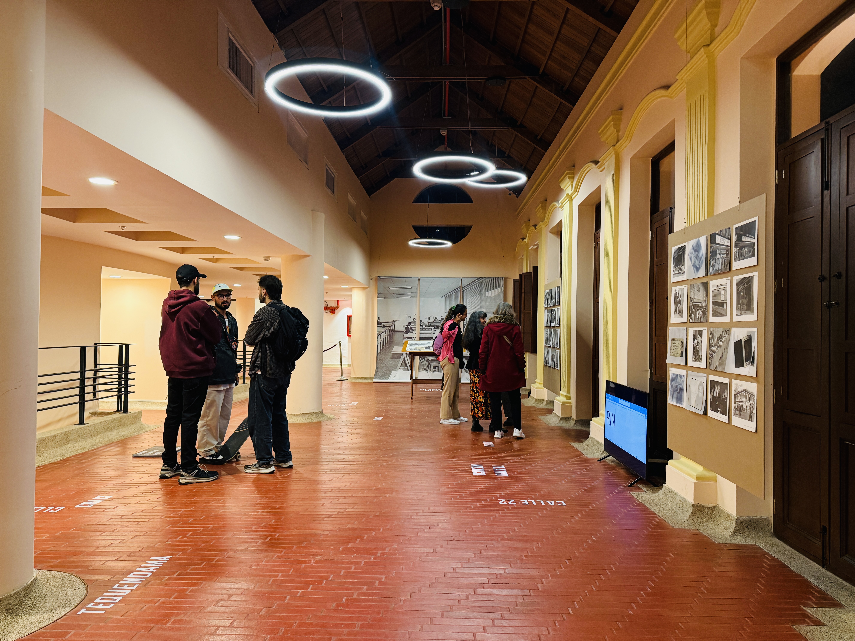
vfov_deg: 56.8
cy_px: 320
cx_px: 428
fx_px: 593
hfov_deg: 71.6
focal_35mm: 24
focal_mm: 6.76
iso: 320
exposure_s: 1/60
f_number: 1.78
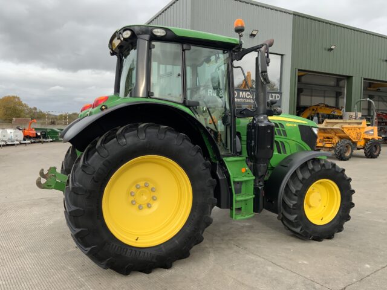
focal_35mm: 29
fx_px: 324
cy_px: 145
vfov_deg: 48.2
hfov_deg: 61.7
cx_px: 194
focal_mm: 3
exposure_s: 1/389
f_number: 1.8
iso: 16
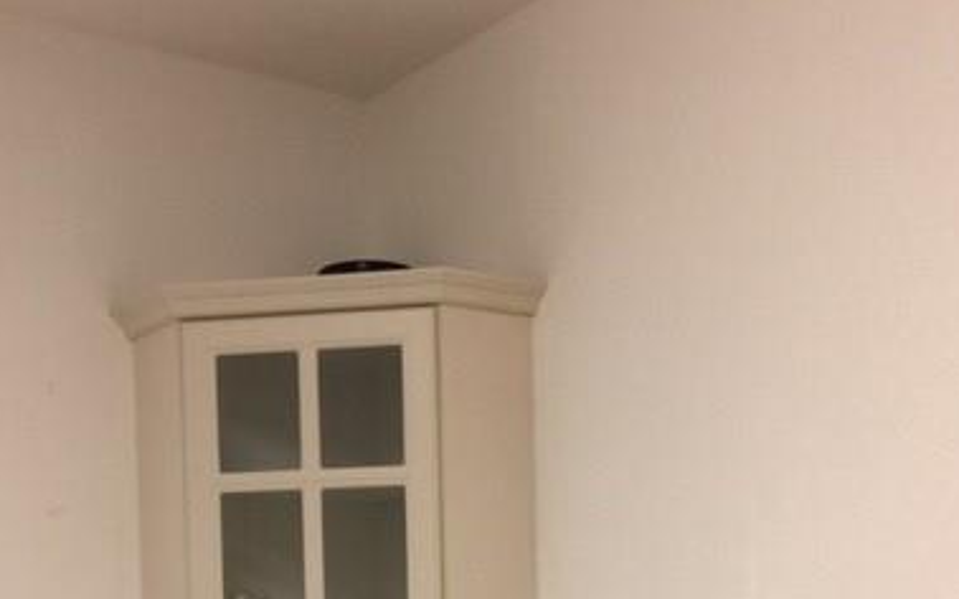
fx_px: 1359
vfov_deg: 23.1
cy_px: 683
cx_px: 426
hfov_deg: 38.8
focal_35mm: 52
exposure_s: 1/15
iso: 40
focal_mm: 4.15
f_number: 2.2
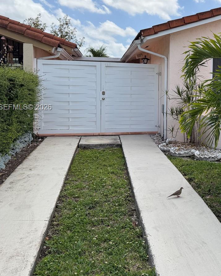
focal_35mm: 42
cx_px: 203
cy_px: 108
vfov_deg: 43.5
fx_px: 343
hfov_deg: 33.6
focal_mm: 6.76
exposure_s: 1/4673
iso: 100
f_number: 1.78
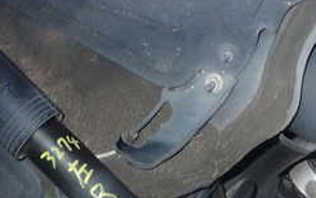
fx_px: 672
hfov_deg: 26.5
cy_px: 234
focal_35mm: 78
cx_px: 157
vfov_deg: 16.1
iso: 800
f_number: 6.3
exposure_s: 1/30
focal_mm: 5.4
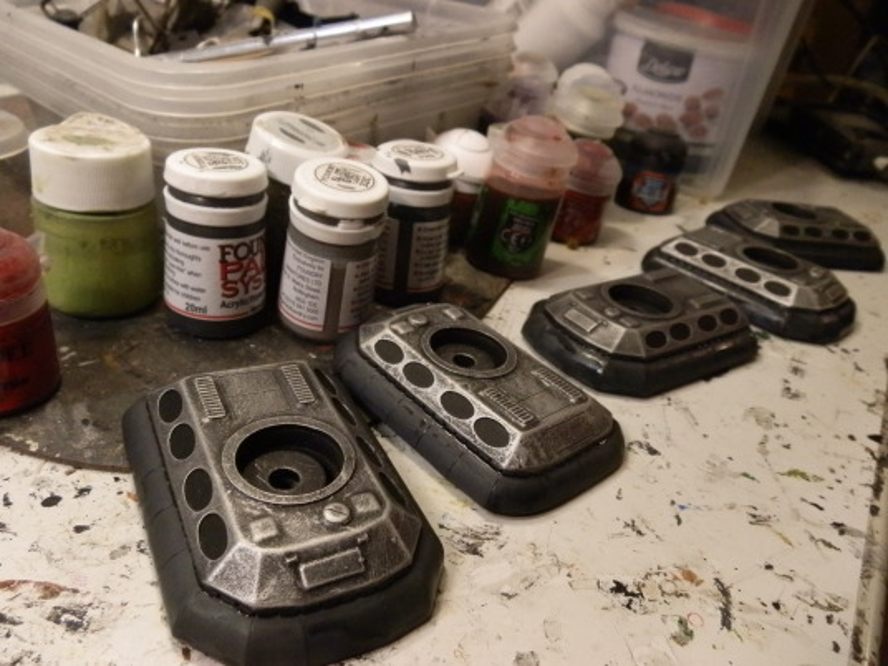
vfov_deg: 49.7
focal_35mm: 28
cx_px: 444
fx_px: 718
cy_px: 333
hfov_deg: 63.4
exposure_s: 1/100
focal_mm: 5
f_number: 3.1
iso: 400
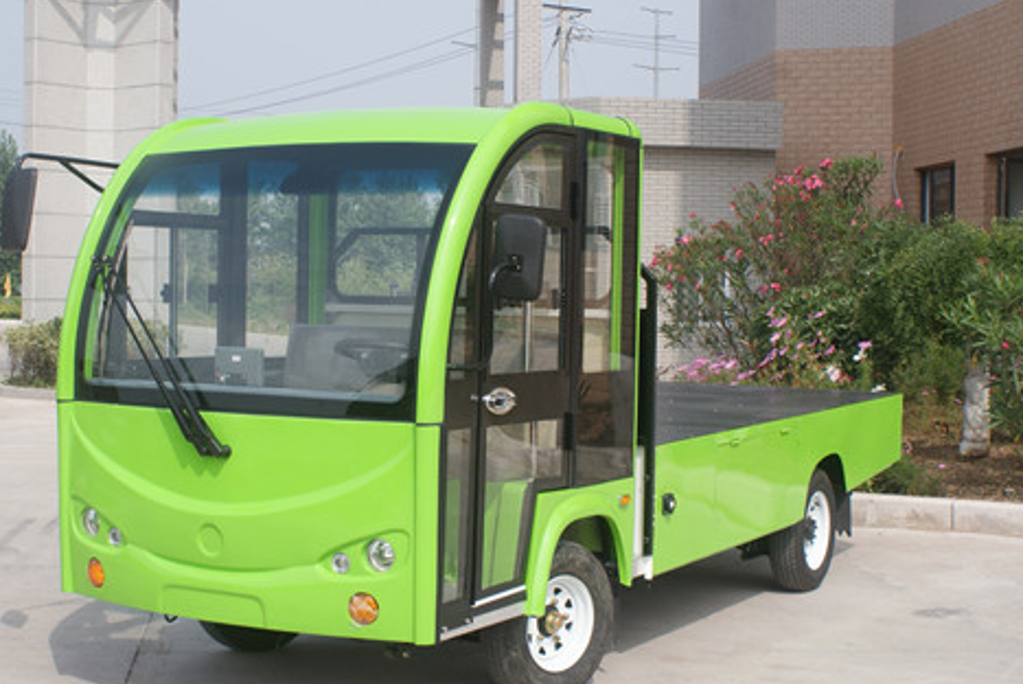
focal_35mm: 54
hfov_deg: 36.8
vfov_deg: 25.1
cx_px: 460
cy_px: 308
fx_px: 1535
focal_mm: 28
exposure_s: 1/160
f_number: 10
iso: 100
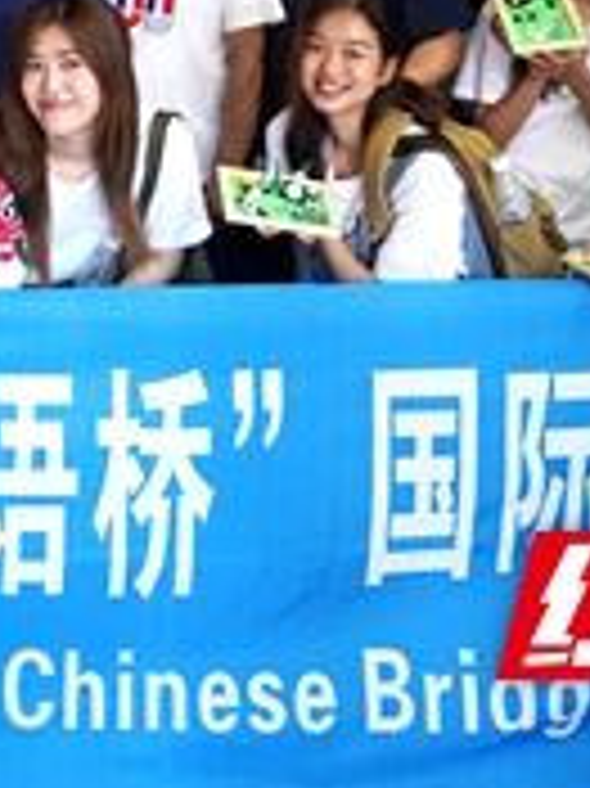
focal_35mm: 56
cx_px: -99
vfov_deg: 30.7
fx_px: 1274
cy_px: -81
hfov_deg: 24.0
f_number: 2.8
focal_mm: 17
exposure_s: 1/250
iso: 1600
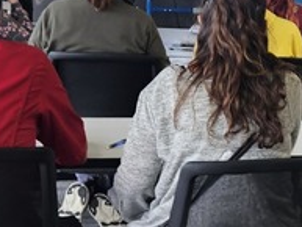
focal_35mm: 122
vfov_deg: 12.2
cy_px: 128
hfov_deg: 15.1
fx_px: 1065
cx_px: 429
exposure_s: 1/53.3
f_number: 1.8
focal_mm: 5.4
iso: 64
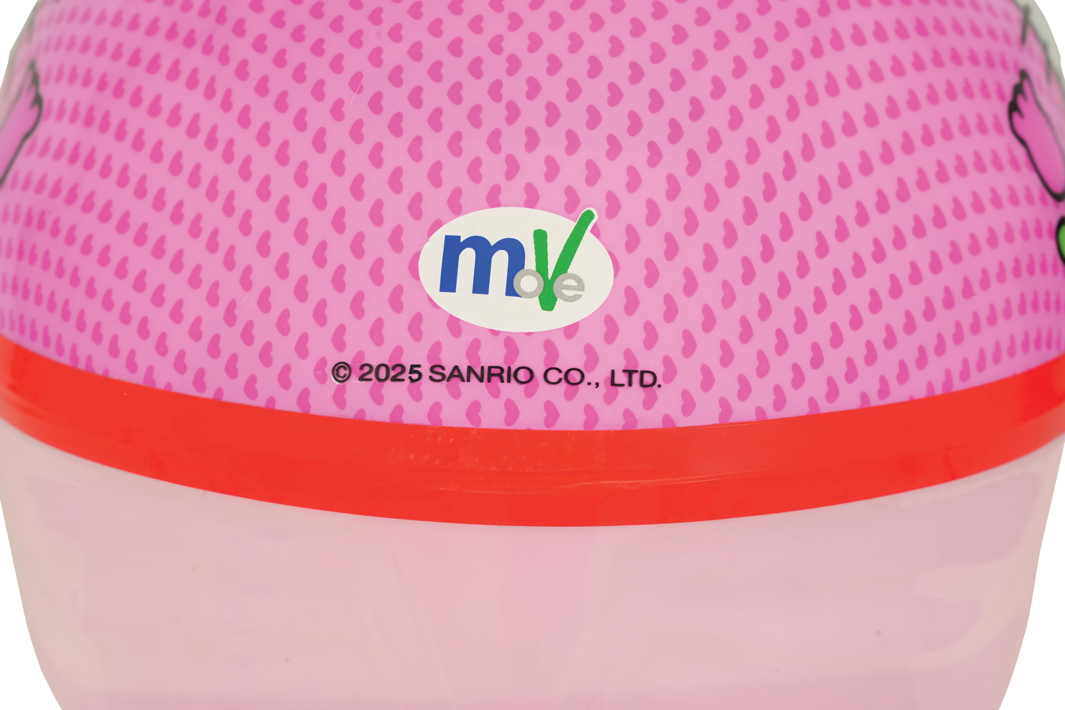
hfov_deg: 28.8
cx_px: 532
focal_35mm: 70
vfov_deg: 19.5
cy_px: 355
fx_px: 2071
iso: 1000
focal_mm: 70
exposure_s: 1/100
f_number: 16
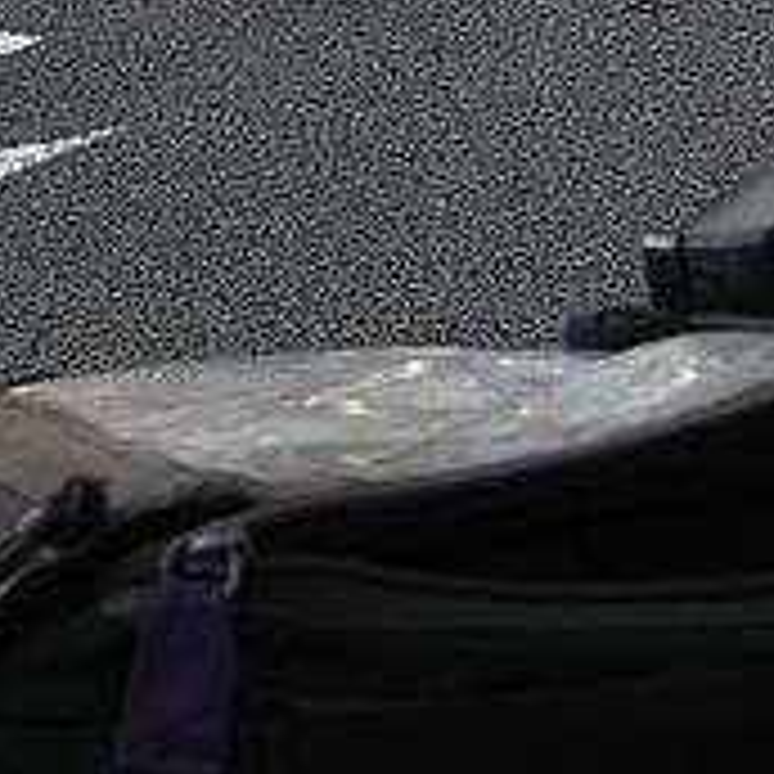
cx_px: 706
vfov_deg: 9.3
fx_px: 4655
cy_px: -266
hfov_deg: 9.5
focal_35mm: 184
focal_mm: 14.5
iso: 50
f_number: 3.2
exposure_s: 1/100
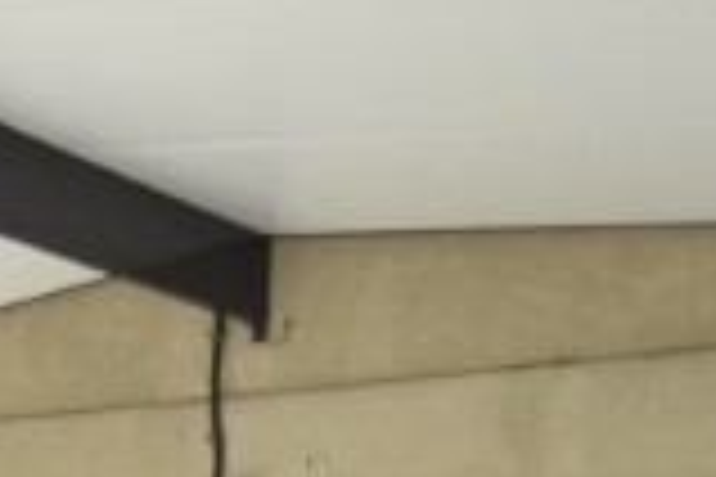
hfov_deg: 16.3
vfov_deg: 11.7
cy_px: 846
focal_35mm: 109
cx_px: -509
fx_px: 2168
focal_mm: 10
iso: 800
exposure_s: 1/2000
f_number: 3.5
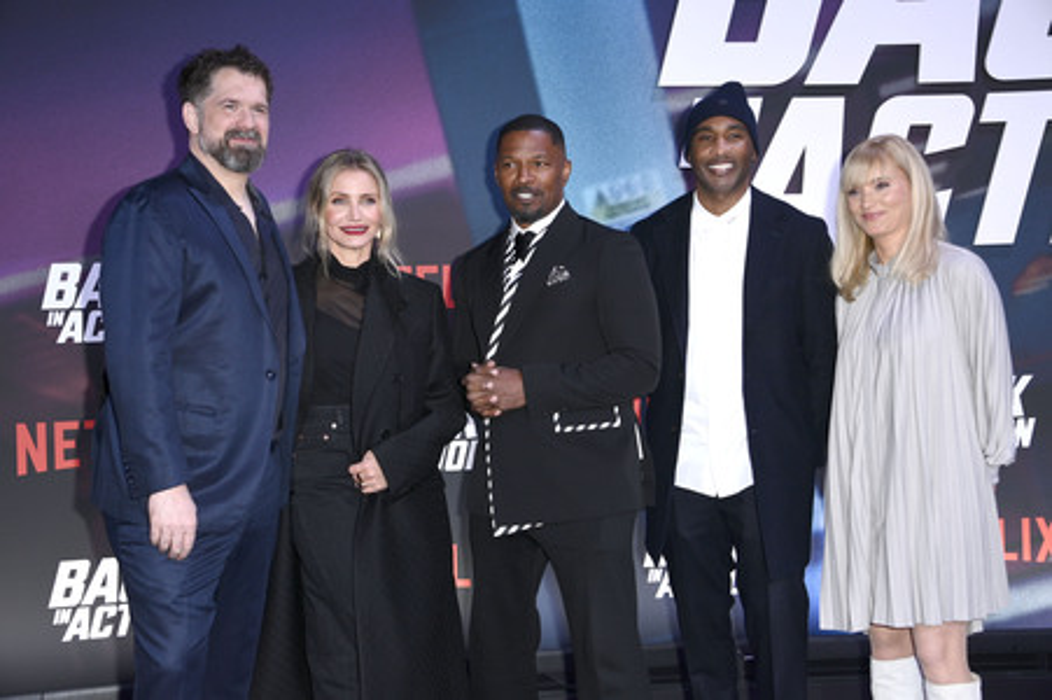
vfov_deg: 21.9
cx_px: 526
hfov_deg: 32.4
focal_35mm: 62
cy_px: 350
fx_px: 1810
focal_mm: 62
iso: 800
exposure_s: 1/250
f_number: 5.6
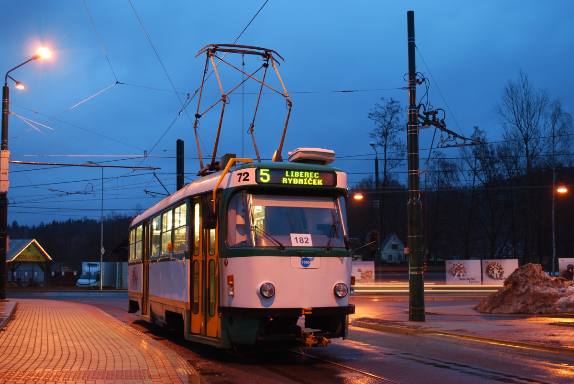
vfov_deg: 29.9
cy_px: 192
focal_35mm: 45
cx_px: 287
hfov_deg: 43.6
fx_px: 718
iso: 100
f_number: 4.8
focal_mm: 30
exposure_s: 1.6
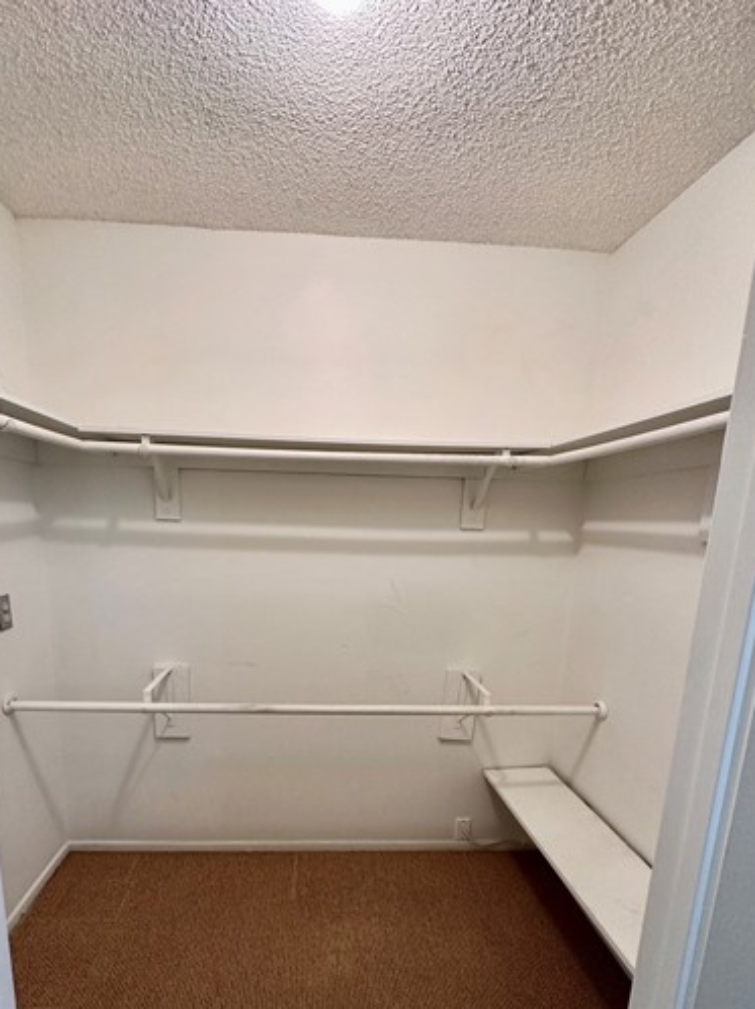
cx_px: 330
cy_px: 626
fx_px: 524
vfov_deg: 86.2
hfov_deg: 71.3
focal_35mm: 18
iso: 320
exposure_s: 1/60
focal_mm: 2.22
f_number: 2.2
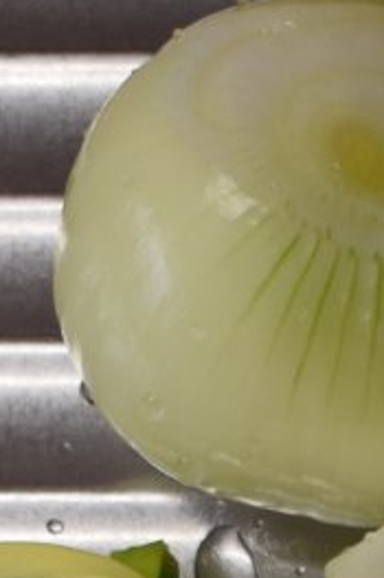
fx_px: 4389
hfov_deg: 5.0
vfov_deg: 7.2
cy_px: 1171
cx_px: 565
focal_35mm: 274
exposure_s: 1/80
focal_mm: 30
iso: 400
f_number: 4.2
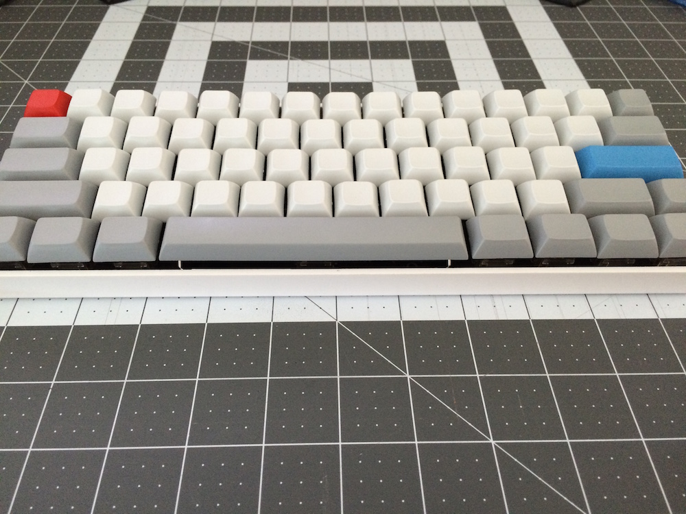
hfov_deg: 61.7
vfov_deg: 48.2
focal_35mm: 29
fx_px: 575
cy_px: 257
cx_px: 343
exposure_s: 1/30
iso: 200
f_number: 2.2
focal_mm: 4.15
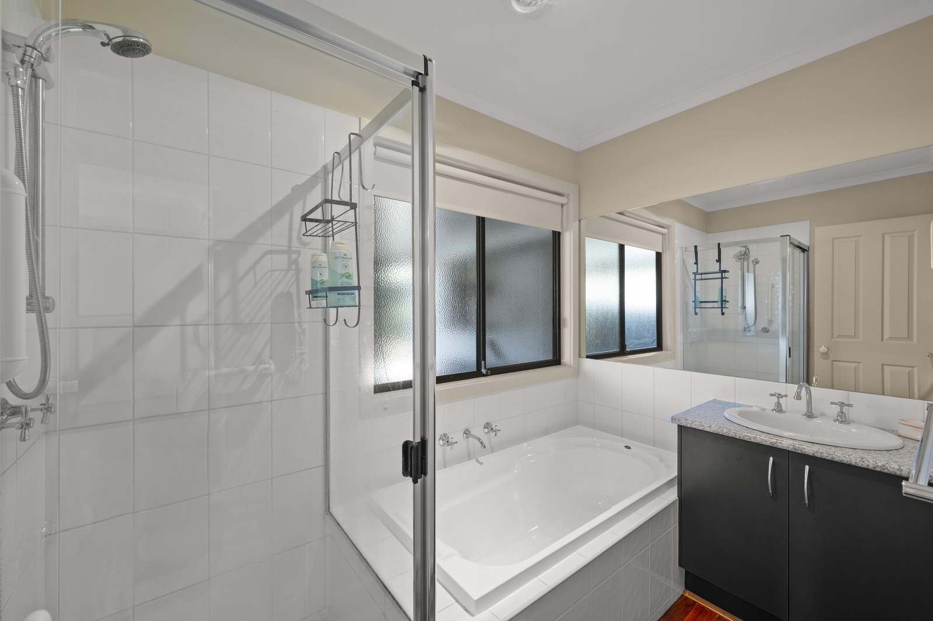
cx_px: 466
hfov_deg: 104.3
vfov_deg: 81.1
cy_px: 310
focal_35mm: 14
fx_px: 363
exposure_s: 1
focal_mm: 14
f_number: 9
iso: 200
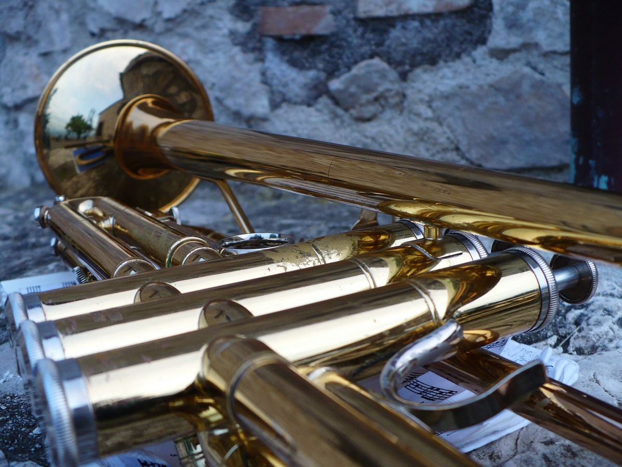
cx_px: 311
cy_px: 234
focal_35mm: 37
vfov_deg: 38.7
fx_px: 665
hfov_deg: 50.1
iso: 100
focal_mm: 6.1
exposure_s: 1/30
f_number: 2.8
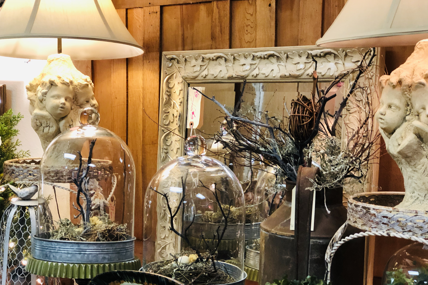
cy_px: 160
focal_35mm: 60
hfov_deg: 33.4
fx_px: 713
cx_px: 212
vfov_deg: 22.6
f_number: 2.8
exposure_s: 1/30
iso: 250
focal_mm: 6.6
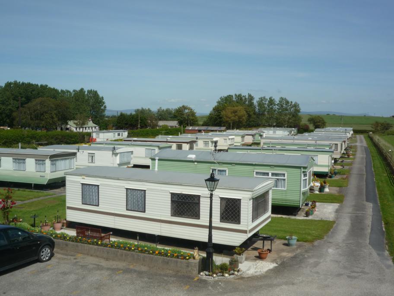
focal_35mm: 39
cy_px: 148
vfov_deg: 36.8
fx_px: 444
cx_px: 197
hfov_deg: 47.9
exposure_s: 1/640
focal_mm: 6.8
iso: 100
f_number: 6.3
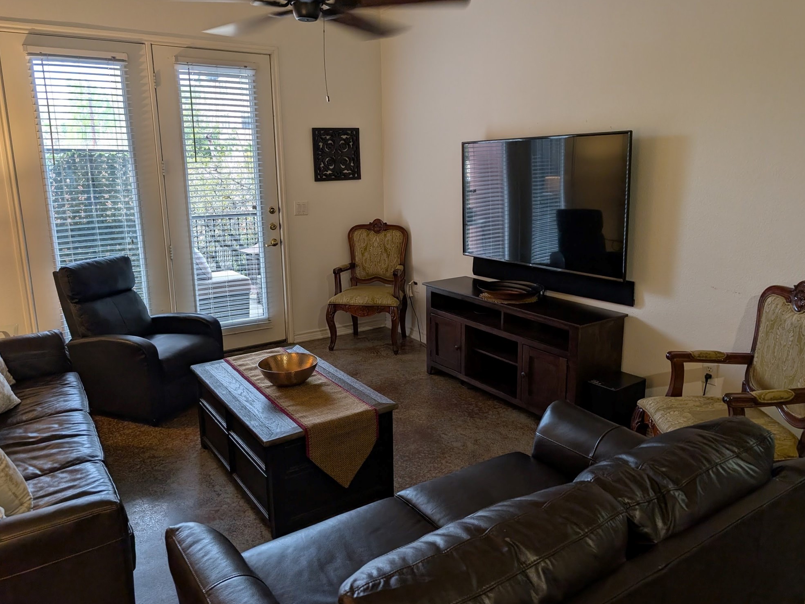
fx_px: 581
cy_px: 297
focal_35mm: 25
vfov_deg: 54.9
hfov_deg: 69.4
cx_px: 406
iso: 70
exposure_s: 1/60
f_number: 1.68
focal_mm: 6.9
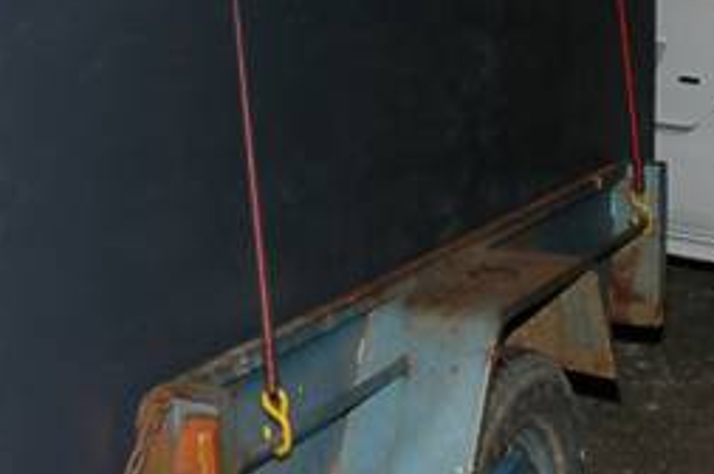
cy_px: 96
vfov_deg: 13.9
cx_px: 214
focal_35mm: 98
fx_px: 1941
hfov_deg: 20.7
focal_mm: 22
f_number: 4
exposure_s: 1/60
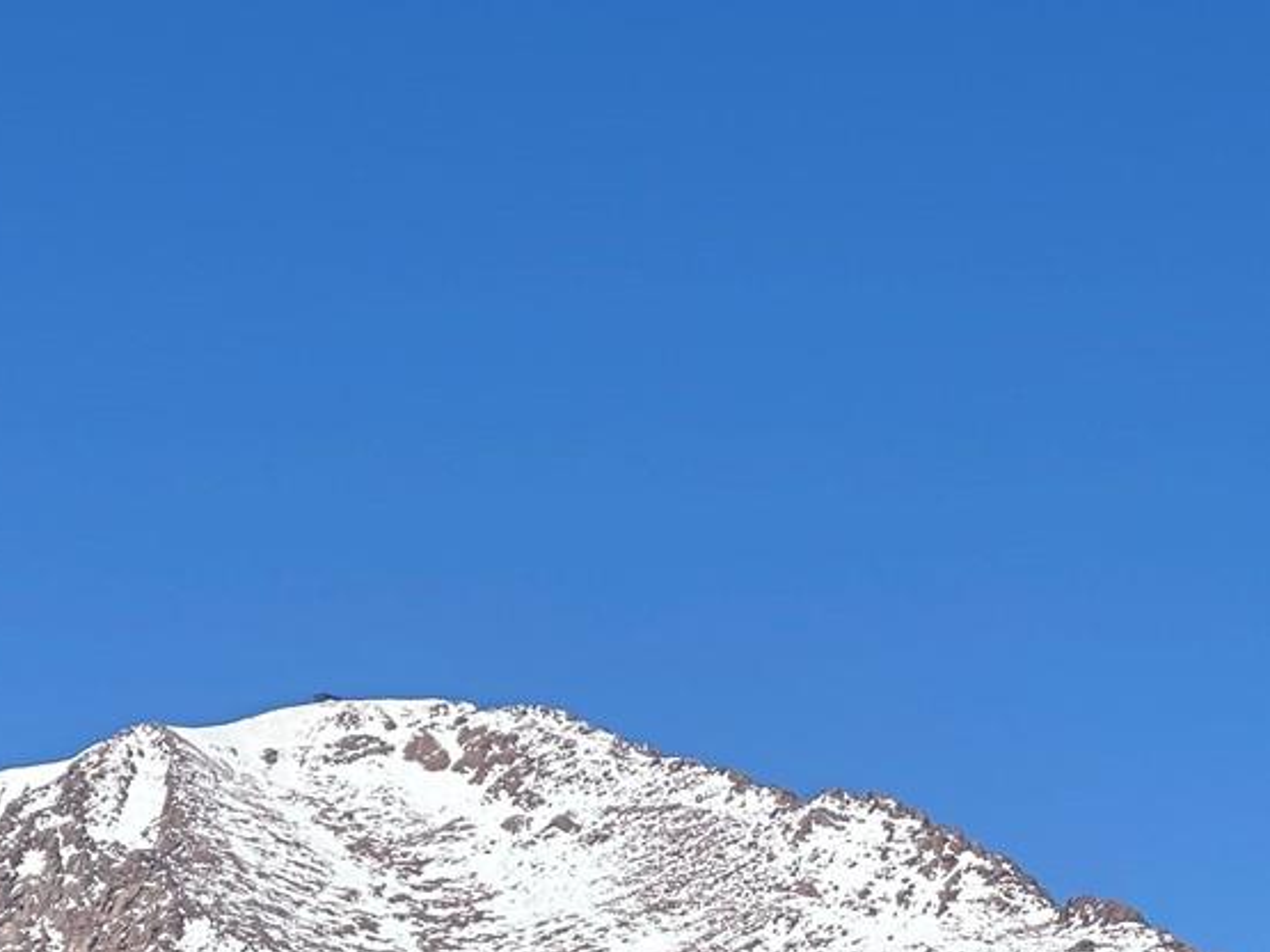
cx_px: 625
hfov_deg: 8.9
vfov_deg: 6.6
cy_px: 1282
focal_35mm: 222
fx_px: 8143
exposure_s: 1/1553
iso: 32
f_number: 2.8
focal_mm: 9
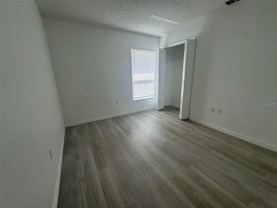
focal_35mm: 14
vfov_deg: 85.7
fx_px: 112
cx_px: 138
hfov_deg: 102.1
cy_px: 104
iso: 64
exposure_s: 1/99
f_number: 2.2
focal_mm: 2.22
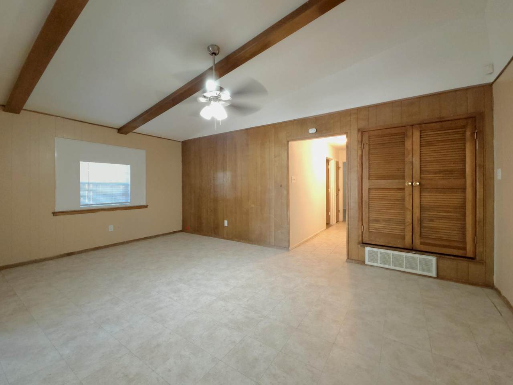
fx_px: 193
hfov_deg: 106.2
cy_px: 192
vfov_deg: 89.9
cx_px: 256
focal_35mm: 13
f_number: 2.2
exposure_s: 1/30
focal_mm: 2.2
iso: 320
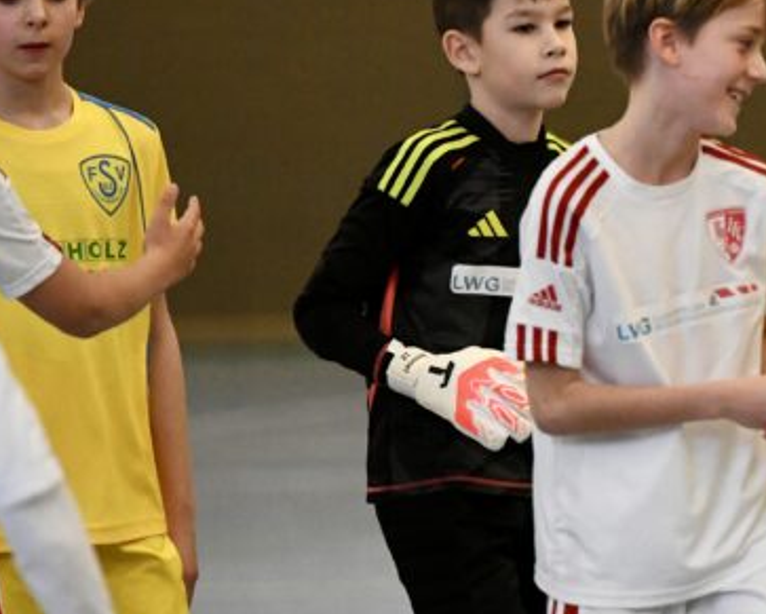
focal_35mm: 463
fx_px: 10505
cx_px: 652
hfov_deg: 4.2
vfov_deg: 3.3
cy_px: 558
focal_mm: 175
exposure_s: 1/1250
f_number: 2.8
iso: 5000
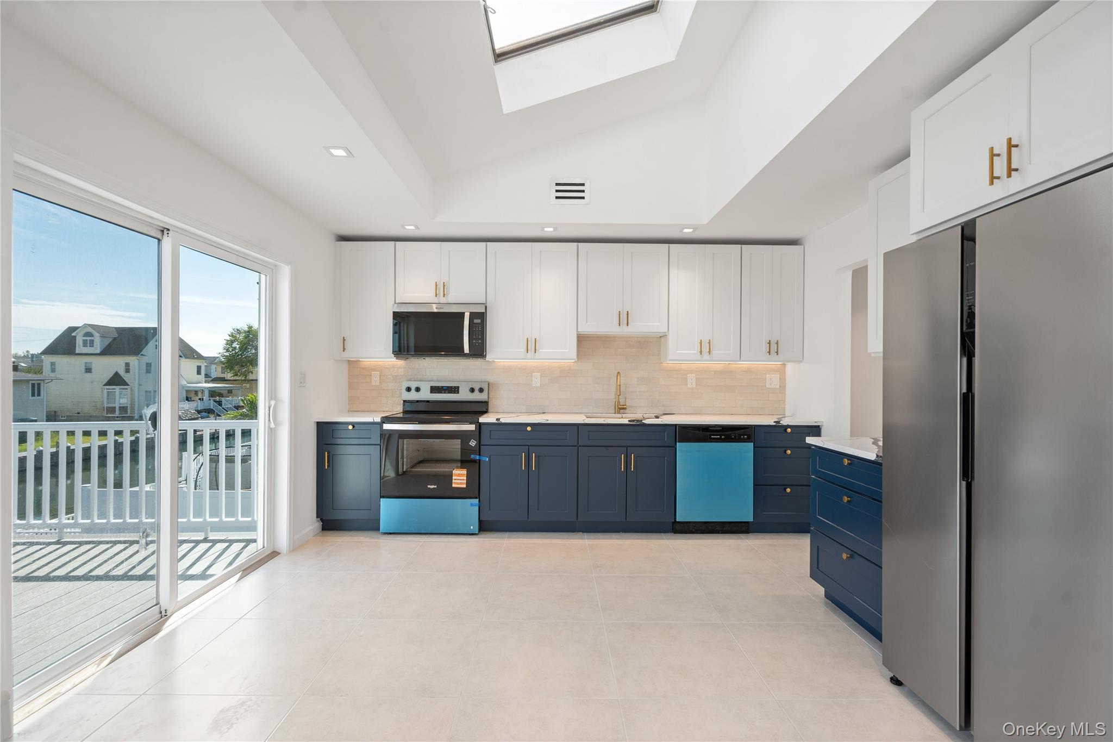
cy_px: 371
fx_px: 495
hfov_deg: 96.7
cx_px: 556
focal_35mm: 16
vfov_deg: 73.7
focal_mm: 16
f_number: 6.3
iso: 50
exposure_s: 1/10
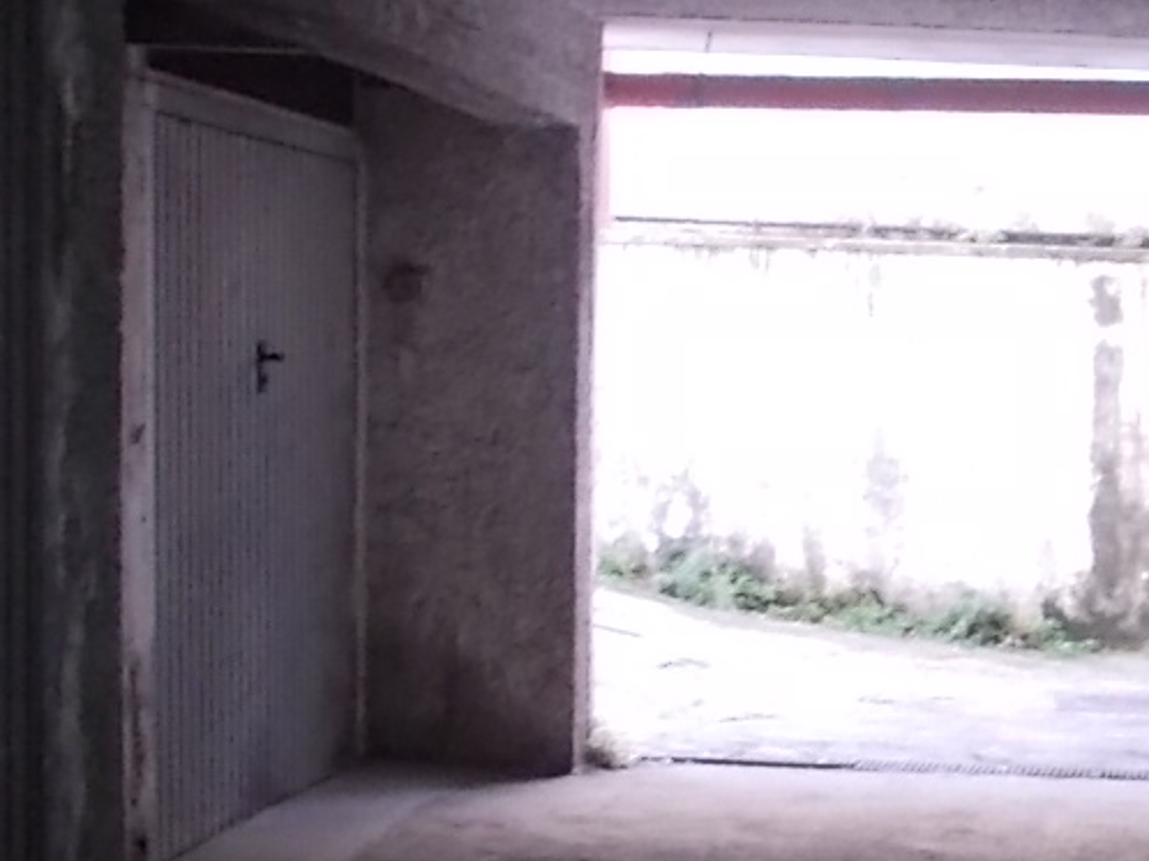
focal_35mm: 90
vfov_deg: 16.3
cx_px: 1313
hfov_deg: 20.6
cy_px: 690
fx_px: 2986
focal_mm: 4
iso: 200
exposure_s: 1/25
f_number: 2.7
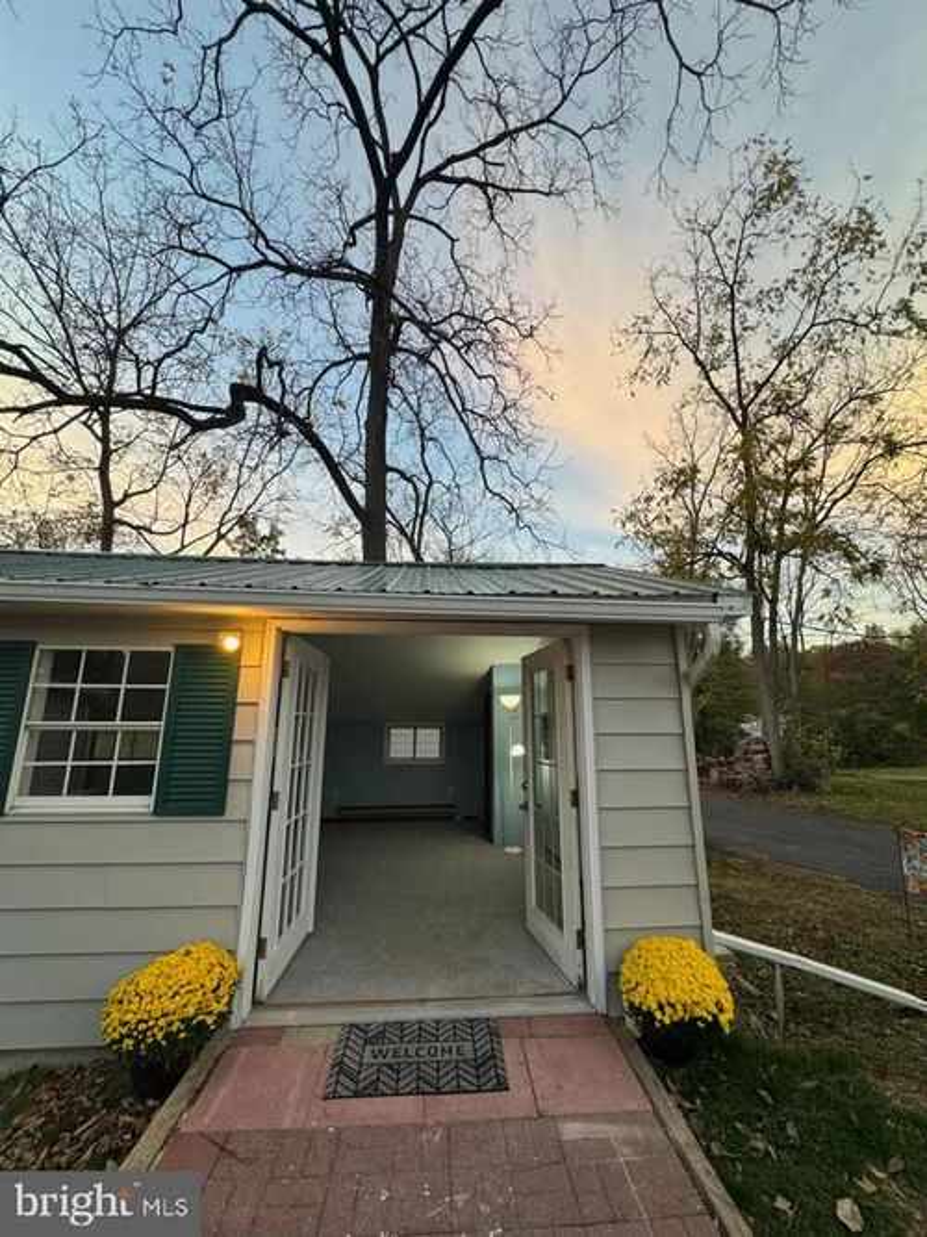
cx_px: 464
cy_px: 618
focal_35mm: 14
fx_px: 500
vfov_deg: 102.1
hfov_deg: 85.7
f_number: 2.2
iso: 80
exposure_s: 1/120
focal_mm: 2.22
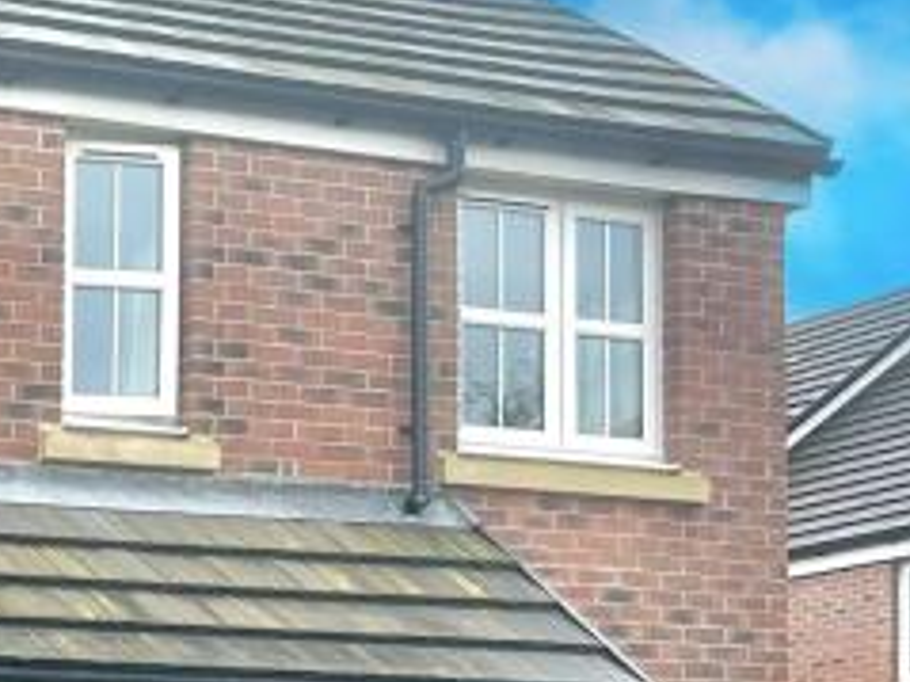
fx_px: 2706
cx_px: -548
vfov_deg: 13.6
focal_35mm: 103
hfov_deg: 16.9
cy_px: 994
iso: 80
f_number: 1.78
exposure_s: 1/464
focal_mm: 6.86
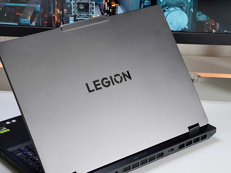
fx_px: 634
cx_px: 100
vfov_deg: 15.6
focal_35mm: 95
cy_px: 101
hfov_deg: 20.6
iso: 160
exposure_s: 1/99
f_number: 2.8
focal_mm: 9
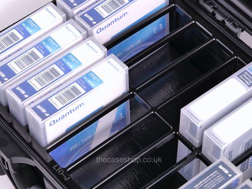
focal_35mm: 130
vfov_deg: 11.4
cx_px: 126
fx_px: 946
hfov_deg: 15.2
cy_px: 94
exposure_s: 1/25
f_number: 7.1
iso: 100
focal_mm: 65
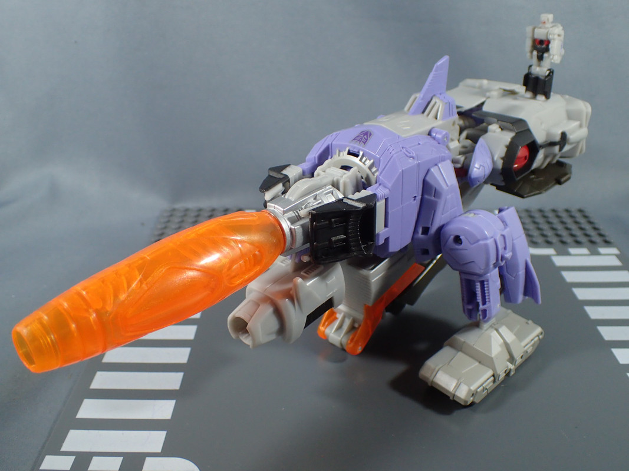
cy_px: 236
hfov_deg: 52.6
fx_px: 636
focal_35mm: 35
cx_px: 314
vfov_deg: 40.7
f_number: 2.6
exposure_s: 1/125
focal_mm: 6.42
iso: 320
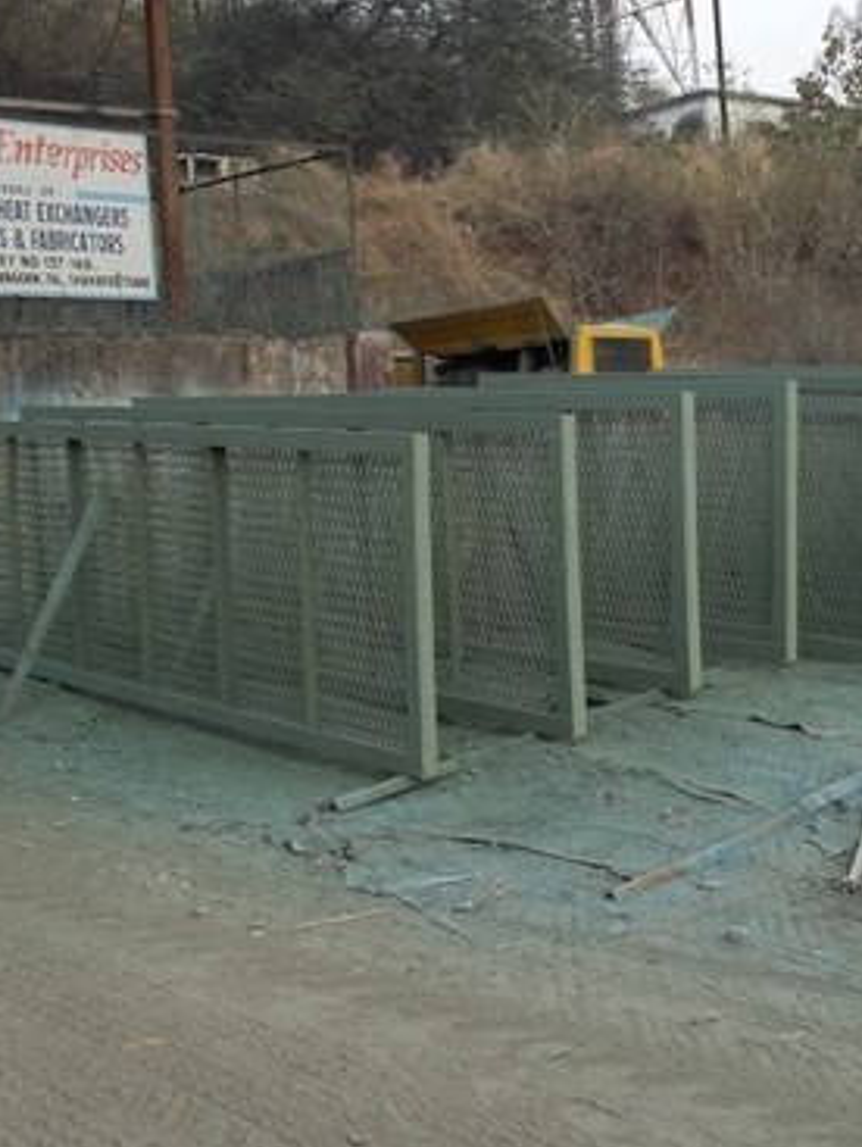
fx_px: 1624
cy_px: 583
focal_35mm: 49
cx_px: 653
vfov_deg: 38.9
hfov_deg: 29.2
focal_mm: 6.5
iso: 64
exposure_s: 1/50
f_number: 3.1
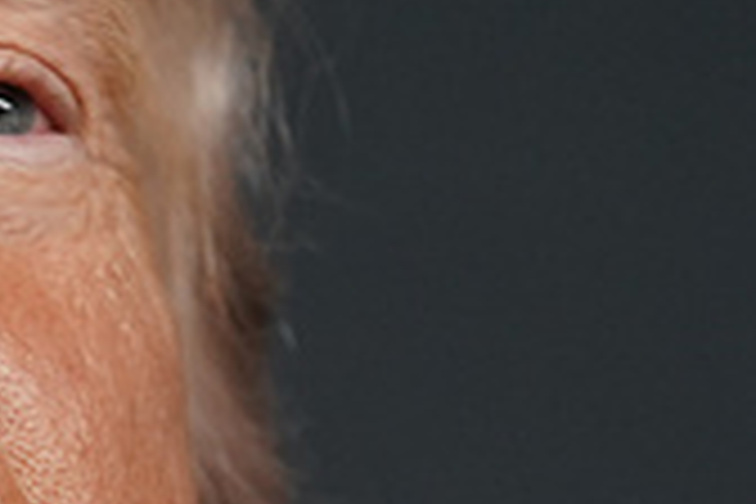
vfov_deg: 1.2
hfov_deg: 1.8
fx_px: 24694
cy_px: 493
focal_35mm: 1176
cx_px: -279
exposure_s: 1/200
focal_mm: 197
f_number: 2.8
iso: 1600
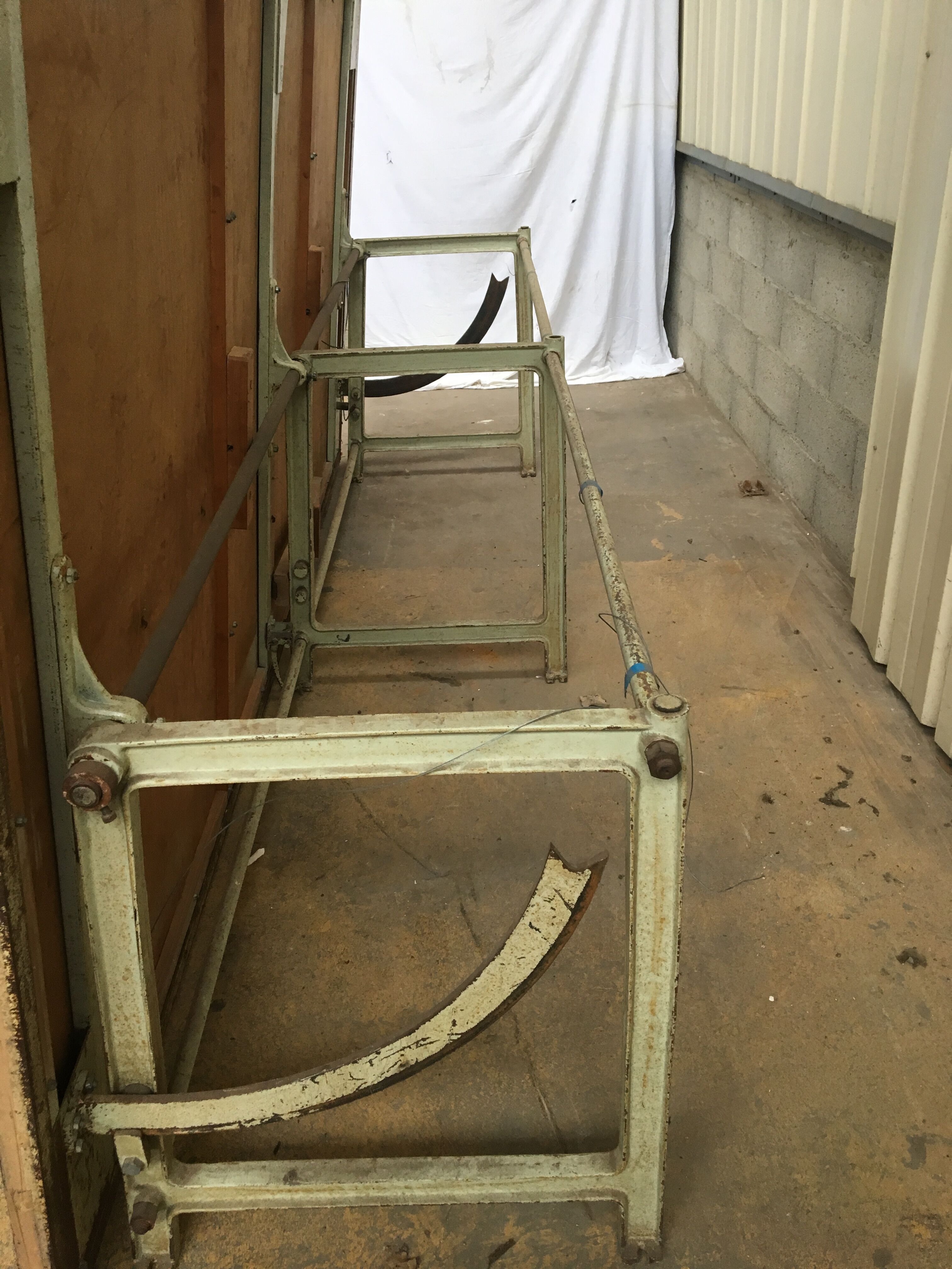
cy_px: 634
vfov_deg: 61.7
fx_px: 1063
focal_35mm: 29
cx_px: 476
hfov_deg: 48.2
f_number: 2.2
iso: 50
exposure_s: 1/33
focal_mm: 4.15
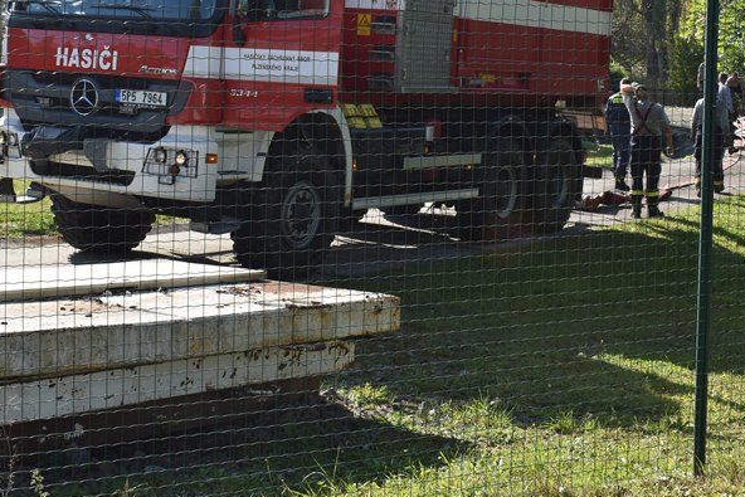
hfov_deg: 31.0
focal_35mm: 65
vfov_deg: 20.7
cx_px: 389
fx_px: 1343
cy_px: 79
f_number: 8
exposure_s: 1/250
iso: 100
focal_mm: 25
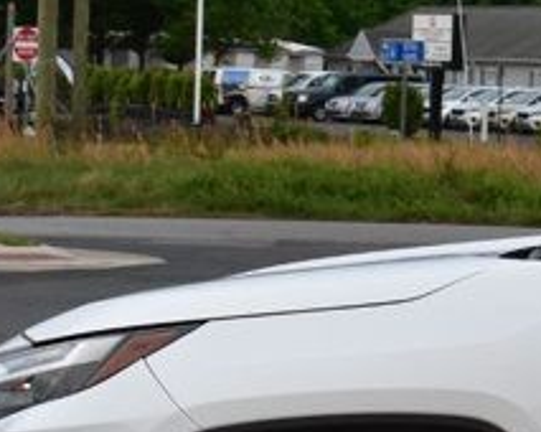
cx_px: 1166
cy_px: 252
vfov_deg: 7.9
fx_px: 3139
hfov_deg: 9.1
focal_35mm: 196
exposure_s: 1/80
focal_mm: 29
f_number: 9
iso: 400
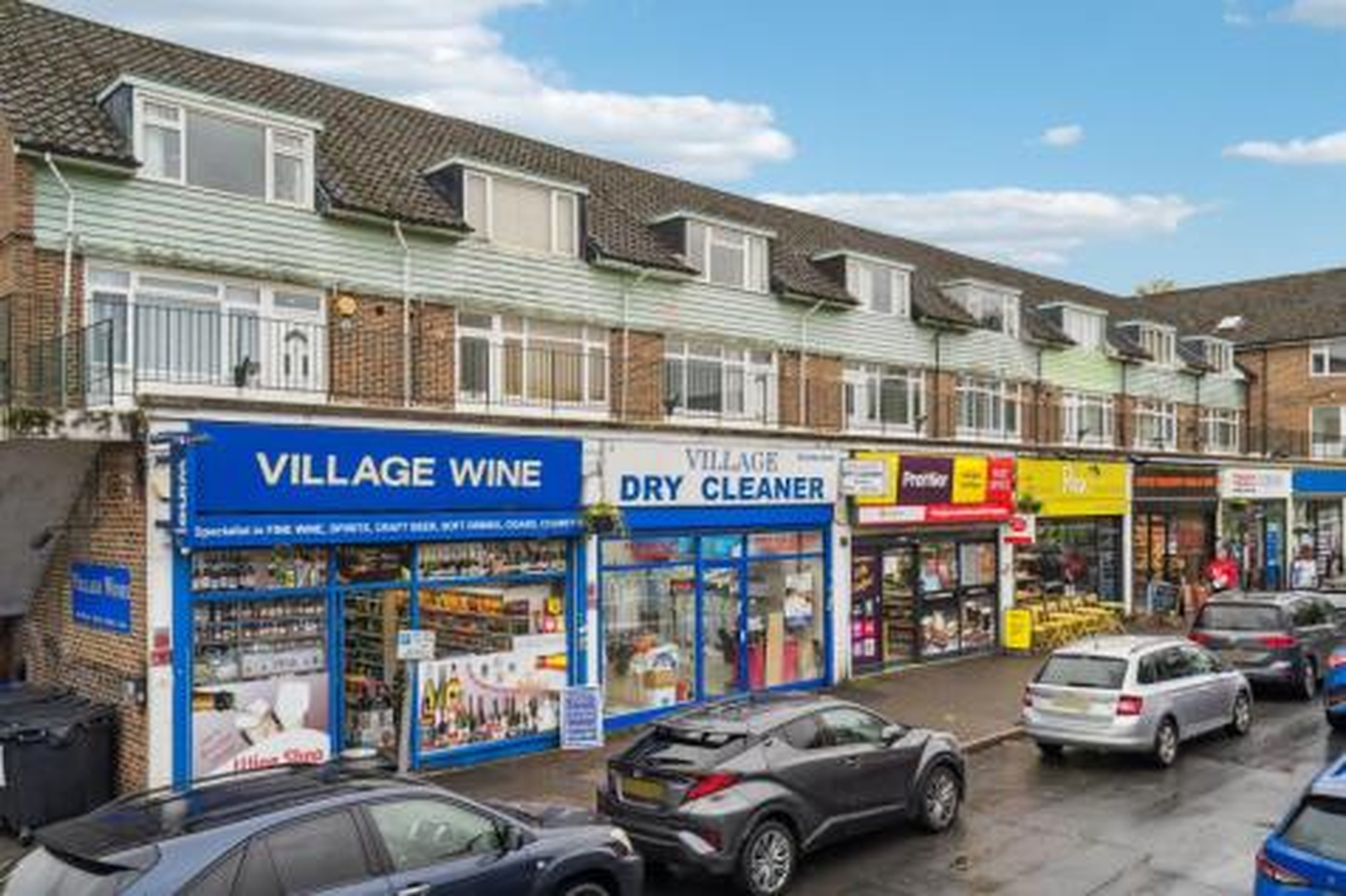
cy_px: 448
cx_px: 673
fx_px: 1084
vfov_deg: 44.9
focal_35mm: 29
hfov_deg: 63.7
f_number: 5.6
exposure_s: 1/125
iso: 320
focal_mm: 29
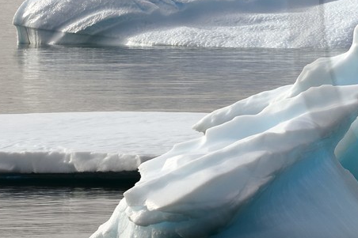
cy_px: -6
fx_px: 5447
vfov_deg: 2.5
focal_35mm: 548
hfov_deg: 3.7
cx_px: 610
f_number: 16
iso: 200
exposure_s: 1/320
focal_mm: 155
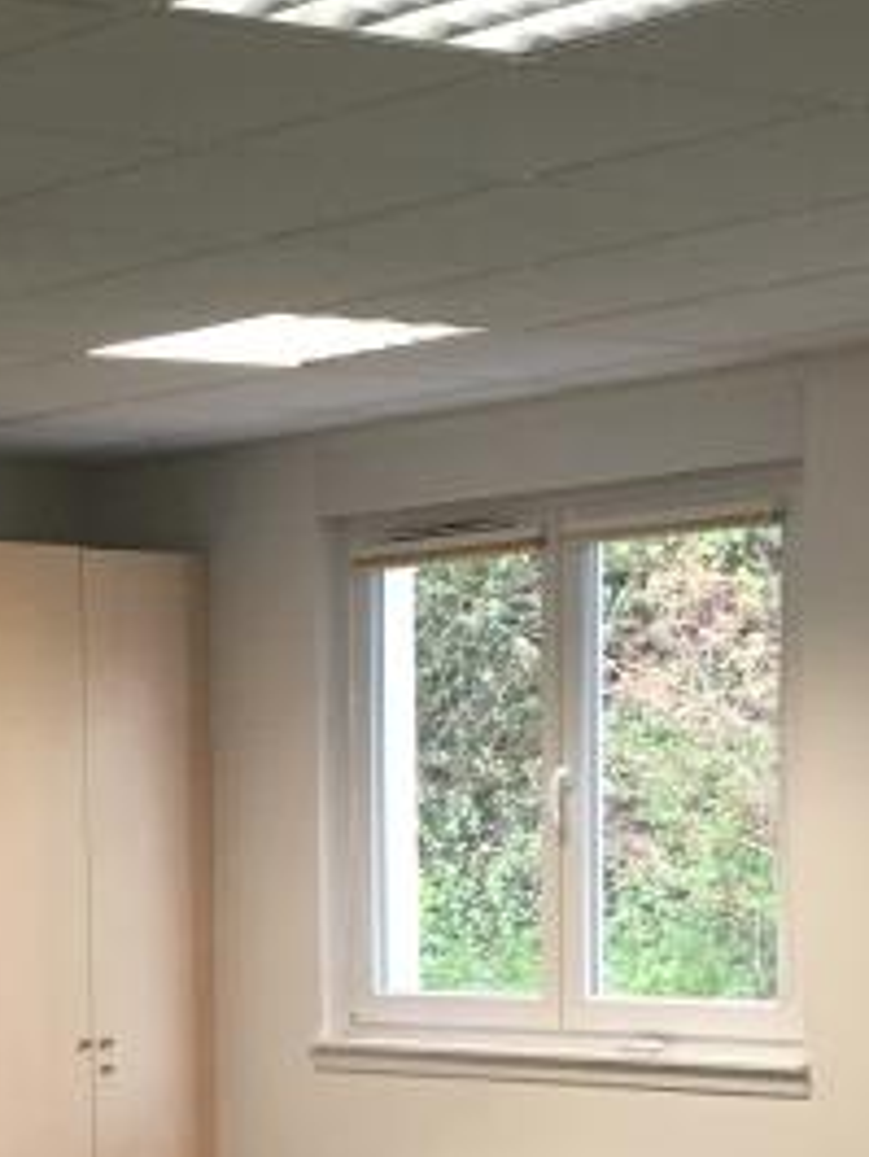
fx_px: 3512
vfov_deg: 18.1
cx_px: -35
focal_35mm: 105
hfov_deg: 13.9
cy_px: 1240
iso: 64
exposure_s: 1/17
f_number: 2.2
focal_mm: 4.15
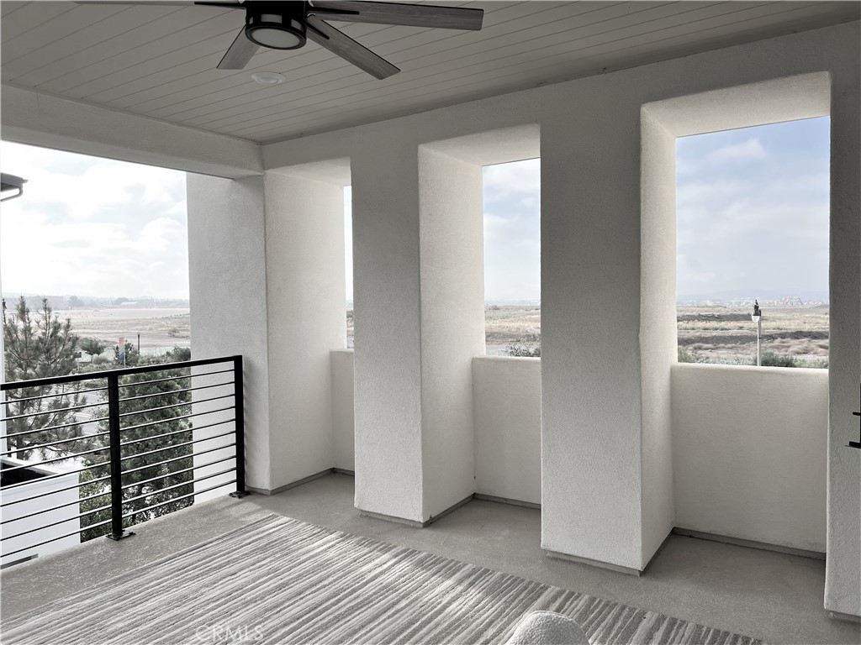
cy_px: 322
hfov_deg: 67.3
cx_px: 430
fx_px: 647
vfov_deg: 53.1
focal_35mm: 26
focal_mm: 5.7
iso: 50
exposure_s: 1/1869
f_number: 1.5
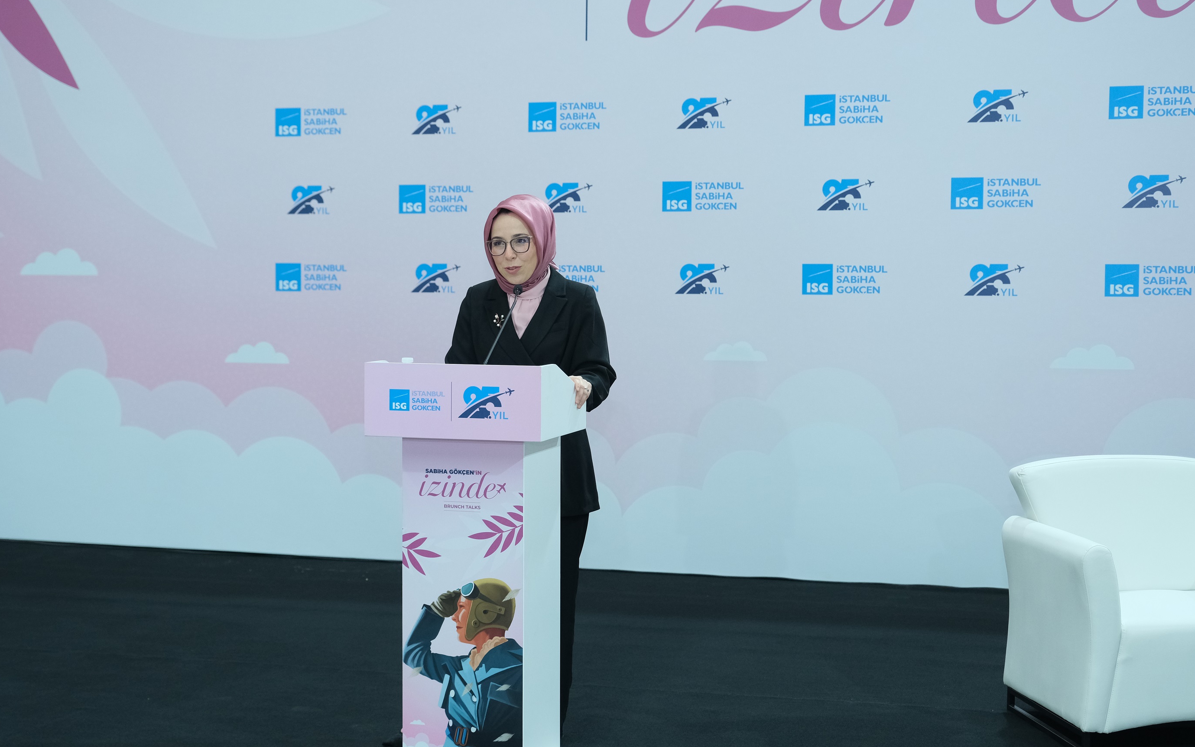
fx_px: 1791
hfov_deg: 36.9
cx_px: 603
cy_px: 358
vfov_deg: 23.6
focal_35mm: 55
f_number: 3.2
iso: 1600
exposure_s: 1/100
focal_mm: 35.3
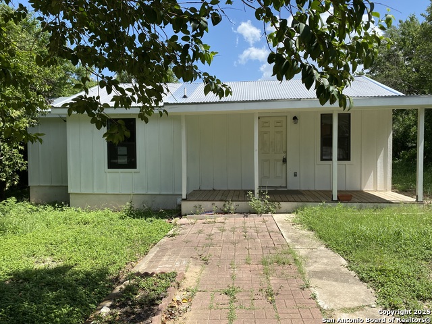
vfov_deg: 53.1
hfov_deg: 67.3
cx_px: 216
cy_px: 162
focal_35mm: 26
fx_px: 324
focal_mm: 4.25
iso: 32
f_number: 1.8
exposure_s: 1/2222
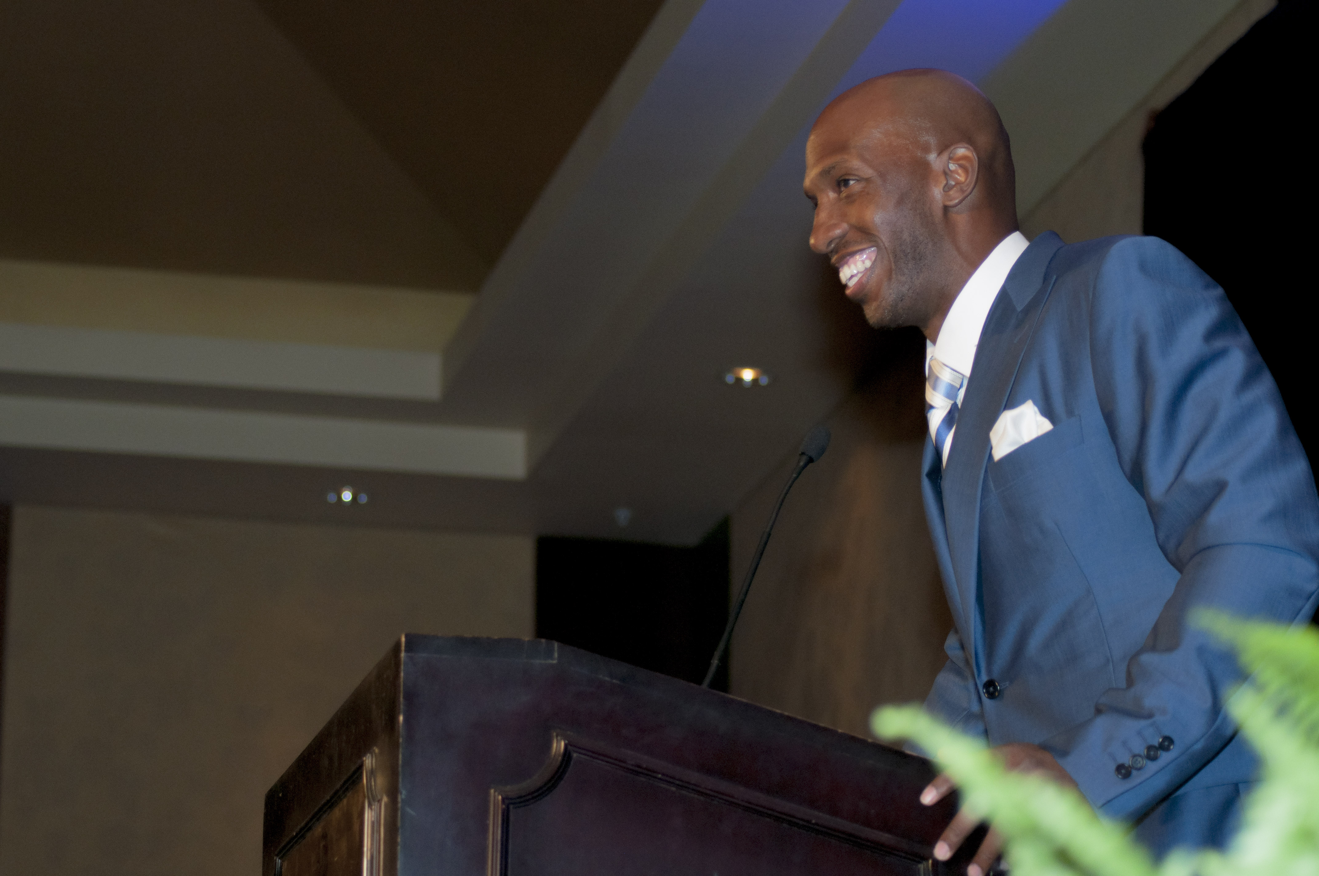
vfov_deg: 13.0
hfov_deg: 19.5
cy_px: 438
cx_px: 660
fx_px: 3842
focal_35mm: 105
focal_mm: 70
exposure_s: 1/60
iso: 200
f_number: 4.5
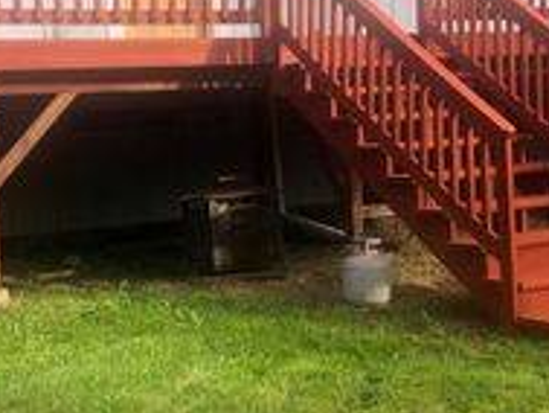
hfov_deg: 26.3
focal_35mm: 74
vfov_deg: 19.9
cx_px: 221
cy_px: 220
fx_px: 1174
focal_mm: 3.99
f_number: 1.8
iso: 20
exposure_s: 1/546
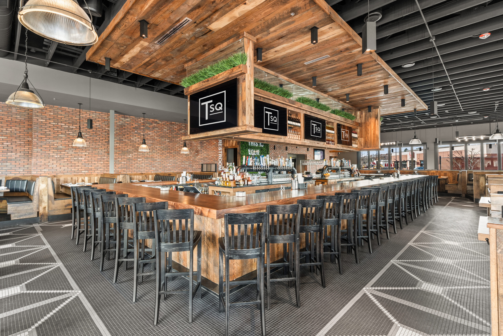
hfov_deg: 93.3
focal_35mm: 17
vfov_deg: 70.4
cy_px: 168
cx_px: 252
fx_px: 238
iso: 500
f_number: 7.1
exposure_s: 1/4
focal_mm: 17
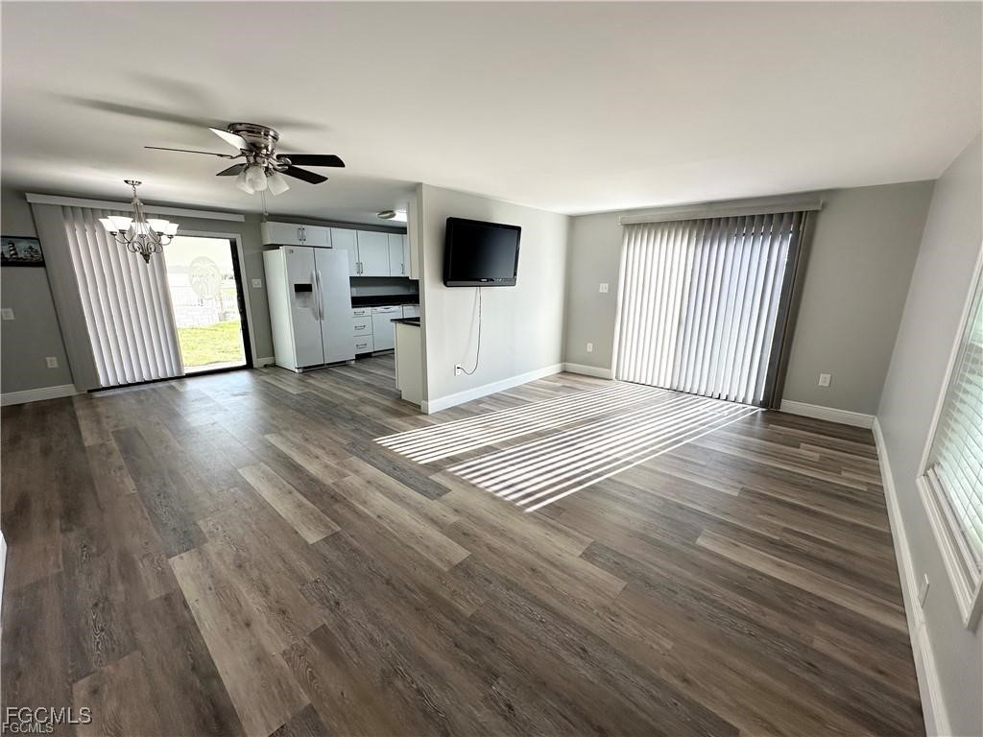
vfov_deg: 85.7
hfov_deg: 102.1
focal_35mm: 14
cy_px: 368
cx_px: 492
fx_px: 398
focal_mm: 2.22
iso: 40
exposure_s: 1/195
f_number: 2.2
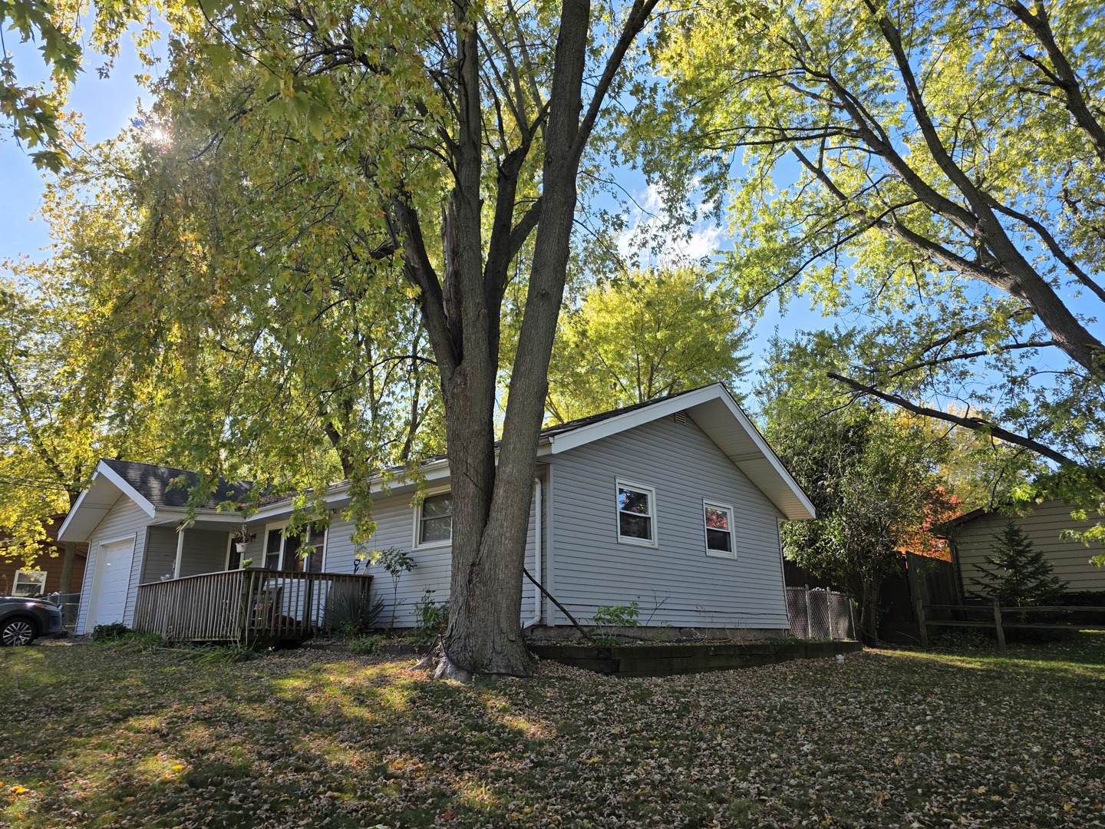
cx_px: 552
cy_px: 414
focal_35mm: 23
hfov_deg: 73.9
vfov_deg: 58.9
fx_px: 734
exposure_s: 1/2497
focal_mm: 6.3
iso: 80
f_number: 1.7
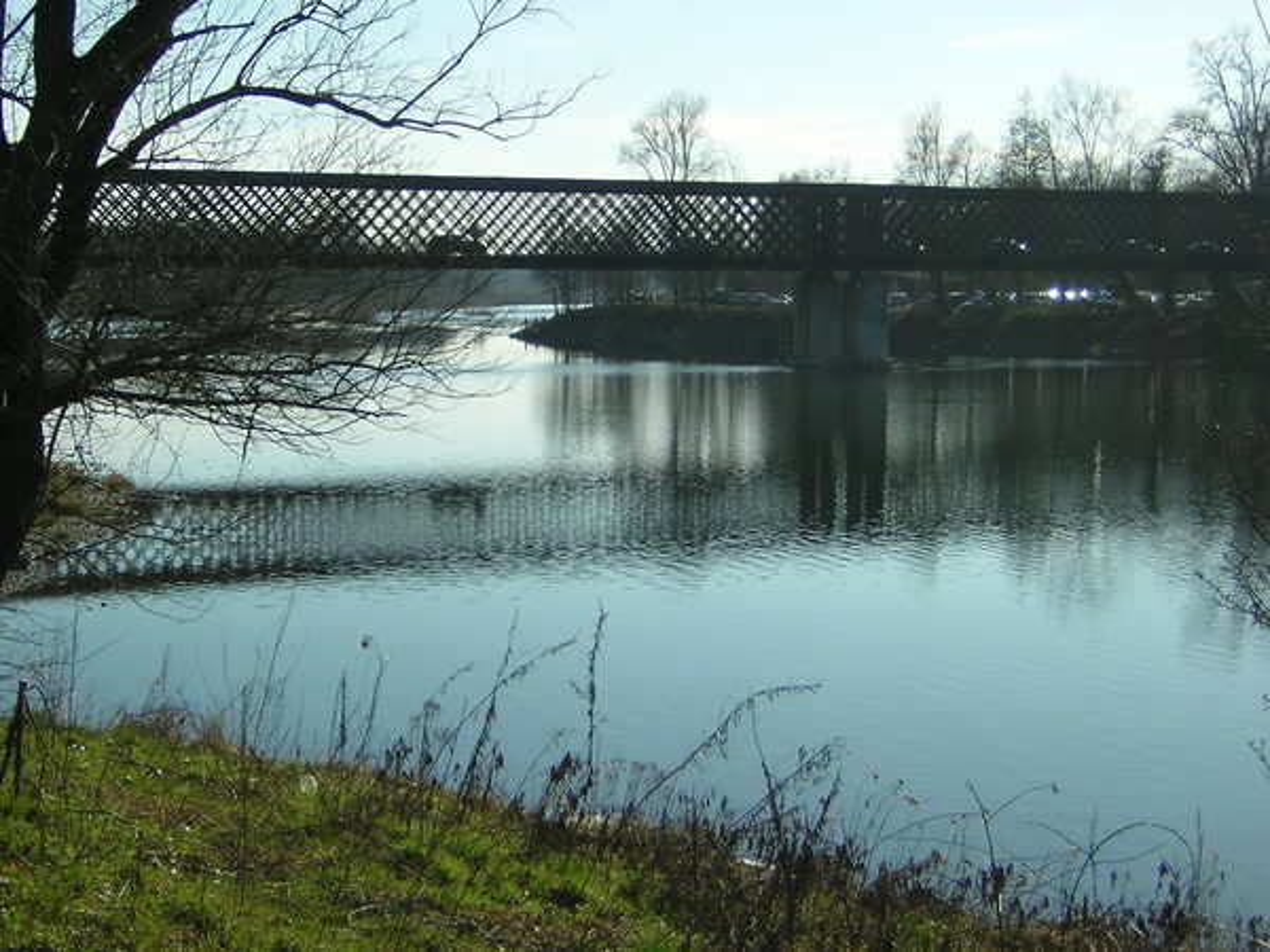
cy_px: 476
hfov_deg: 27.8
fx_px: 2568
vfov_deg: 21.0
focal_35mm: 70
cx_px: 635
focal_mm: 9.1
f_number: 3.6
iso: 100
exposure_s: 1/967
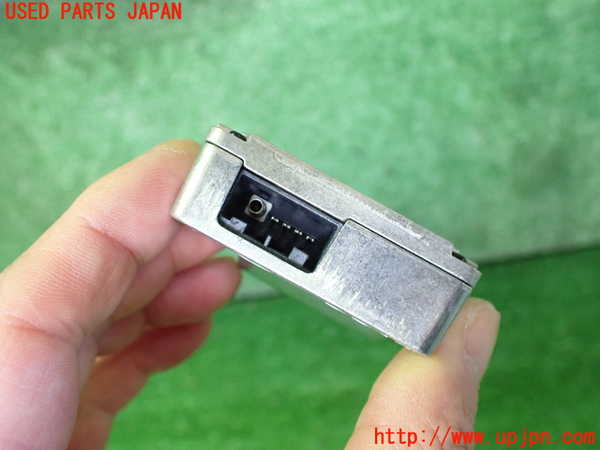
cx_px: 300
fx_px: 520
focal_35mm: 30
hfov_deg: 60.0
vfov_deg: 46.8
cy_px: 225
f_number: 2.3
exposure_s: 1/30
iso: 1000
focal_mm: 5.4
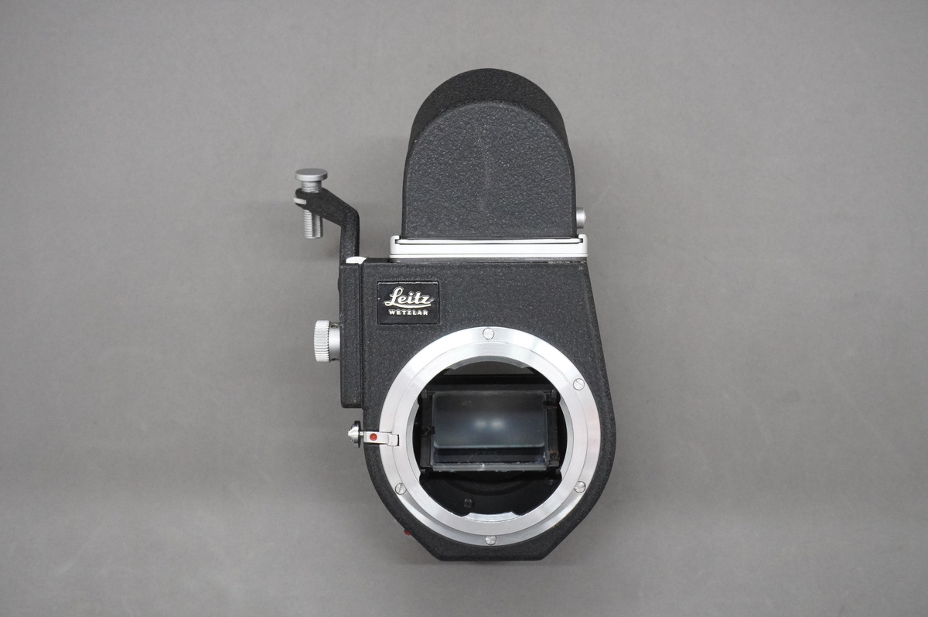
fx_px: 1236
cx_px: 464
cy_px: 308
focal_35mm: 48
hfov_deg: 41.1
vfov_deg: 28.0
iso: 4000
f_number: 11
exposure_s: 1/50
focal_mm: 32
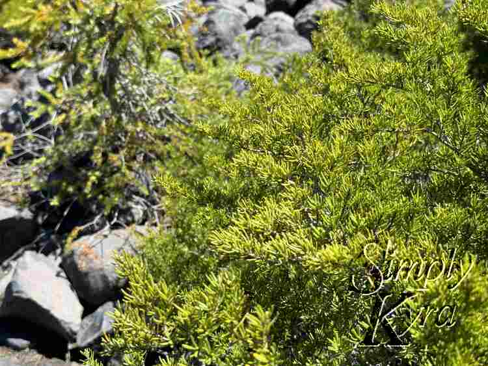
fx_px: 677
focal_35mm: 48
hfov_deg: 39.6
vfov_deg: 30.3
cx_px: 244
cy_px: 183
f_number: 1.78
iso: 64
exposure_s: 1/1984
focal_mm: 6.76
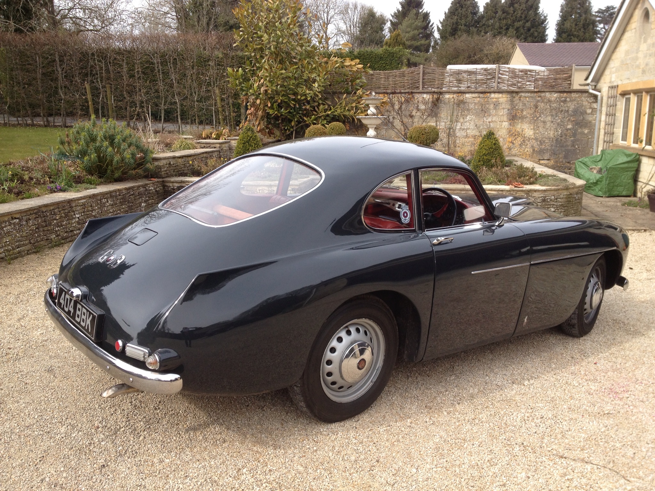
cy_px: 246
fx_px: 662
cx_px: 328
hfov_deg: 52.6
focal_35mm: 35
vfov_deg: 40.7
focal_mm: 4.28
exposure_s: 1/613
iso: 50
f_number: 2.4
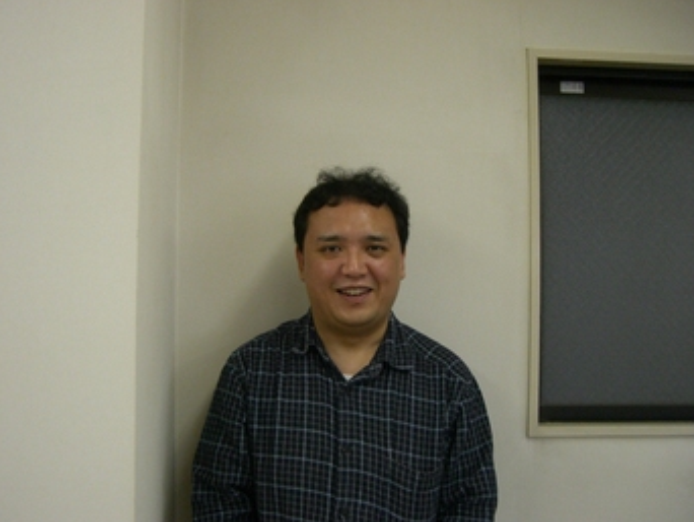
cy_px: 264
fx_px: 803
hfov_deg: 46.8
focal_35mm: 40
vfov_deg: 36.0
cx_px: 347
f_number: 2.7
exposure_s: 1/100
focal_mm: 6.2
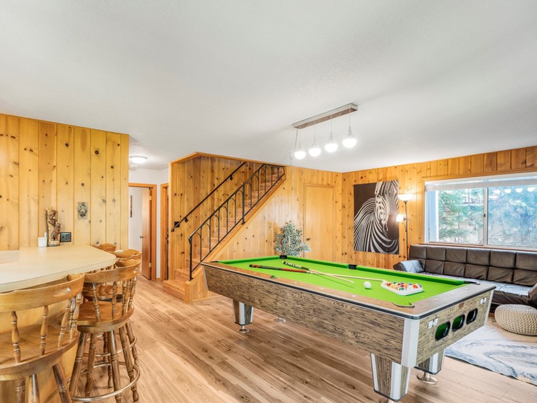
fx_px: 295
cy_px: 215
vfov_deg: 68.6
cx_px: 249
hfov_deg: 84.5
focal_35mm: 19
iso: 640
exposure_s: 1/5
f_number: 5.6
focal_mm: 16
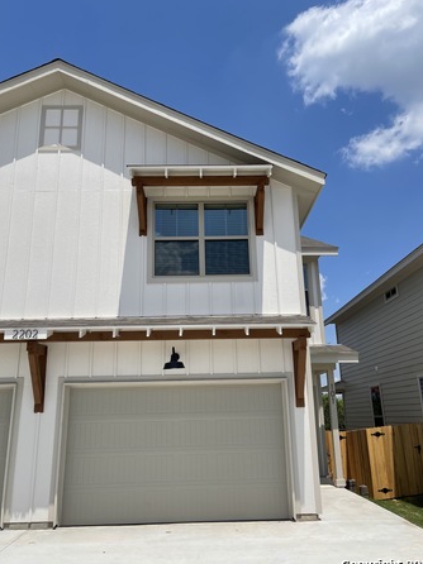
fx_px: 457
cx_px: 212
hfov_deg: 49.7
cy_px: 282
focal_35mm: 28
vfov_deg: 63.5
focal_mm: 5.1
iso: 32
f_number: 1.6
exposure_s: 1/6993
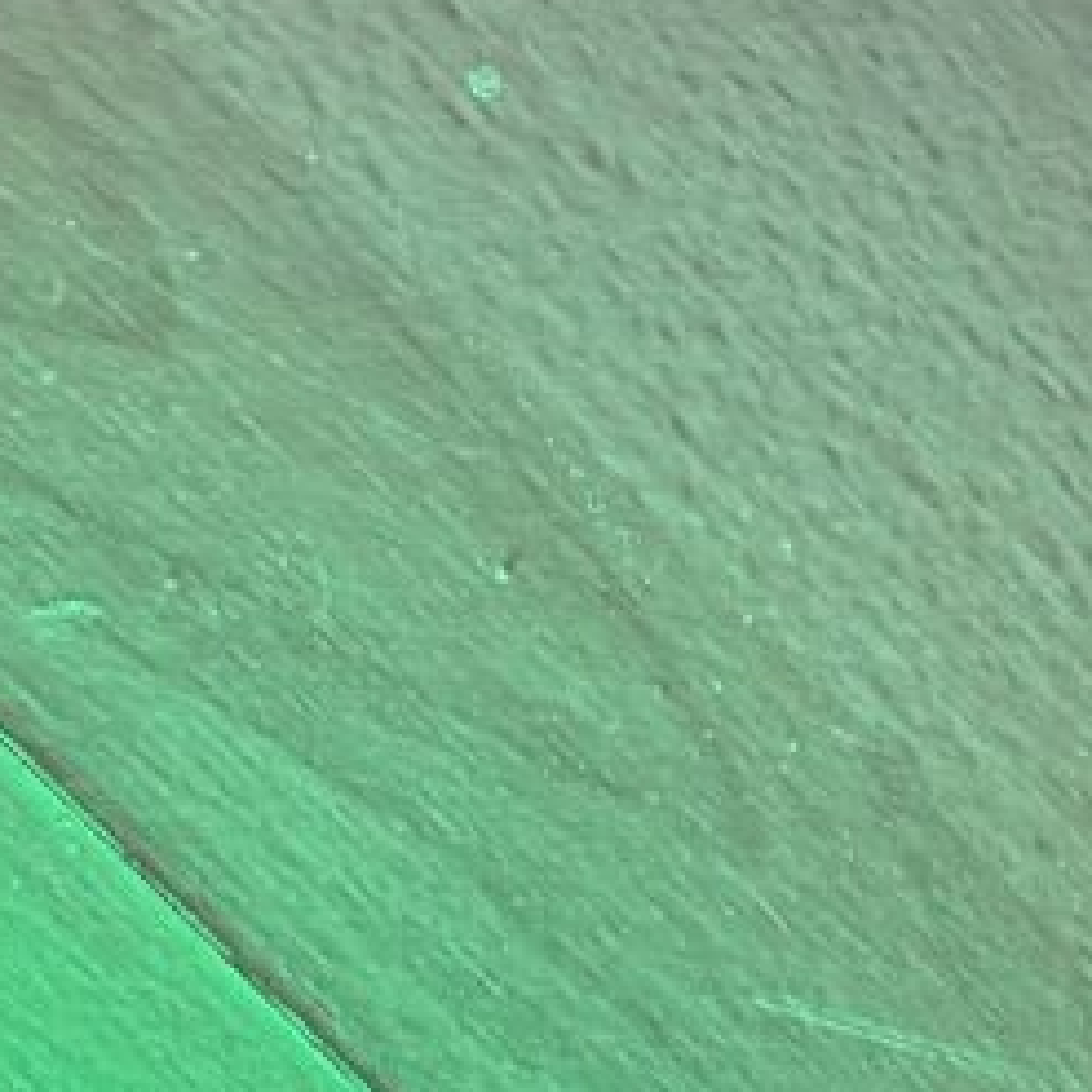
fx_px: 6067
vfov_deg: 10.3
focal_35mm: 170
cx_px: 1563
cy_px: 557
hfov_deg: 10.0
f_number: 1.78
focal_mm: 6.76
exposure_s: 1/40
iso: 500
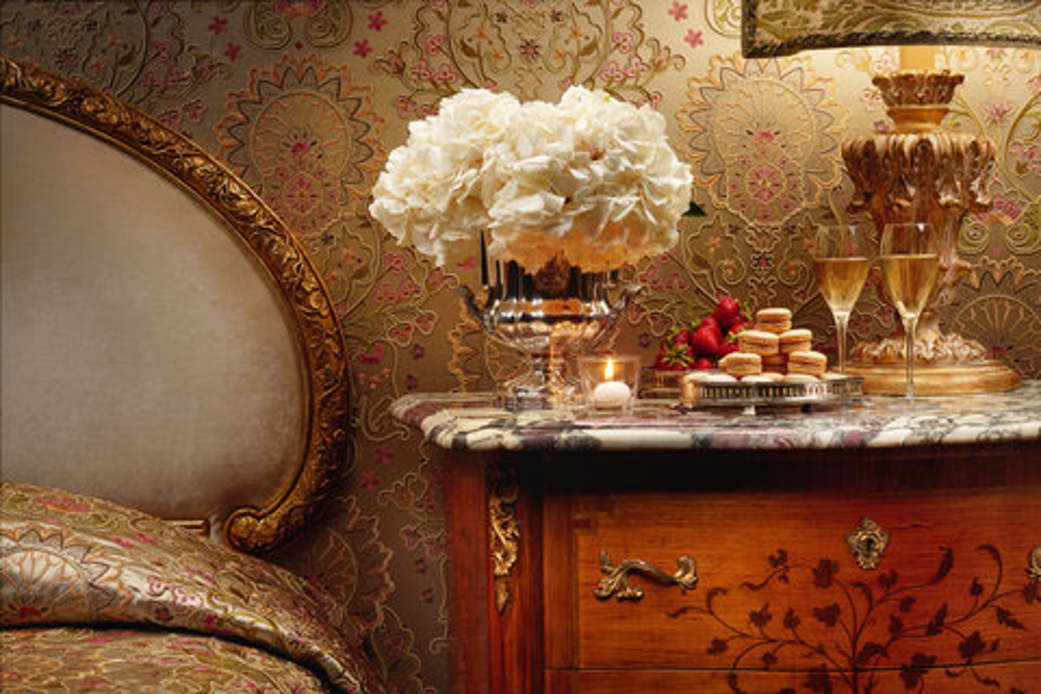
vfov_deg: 23.4
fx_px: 1677
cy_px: 347
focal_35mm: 58
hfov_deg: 34.5
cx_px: 520
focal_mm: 58
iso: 50
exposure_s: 1/250
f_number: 11
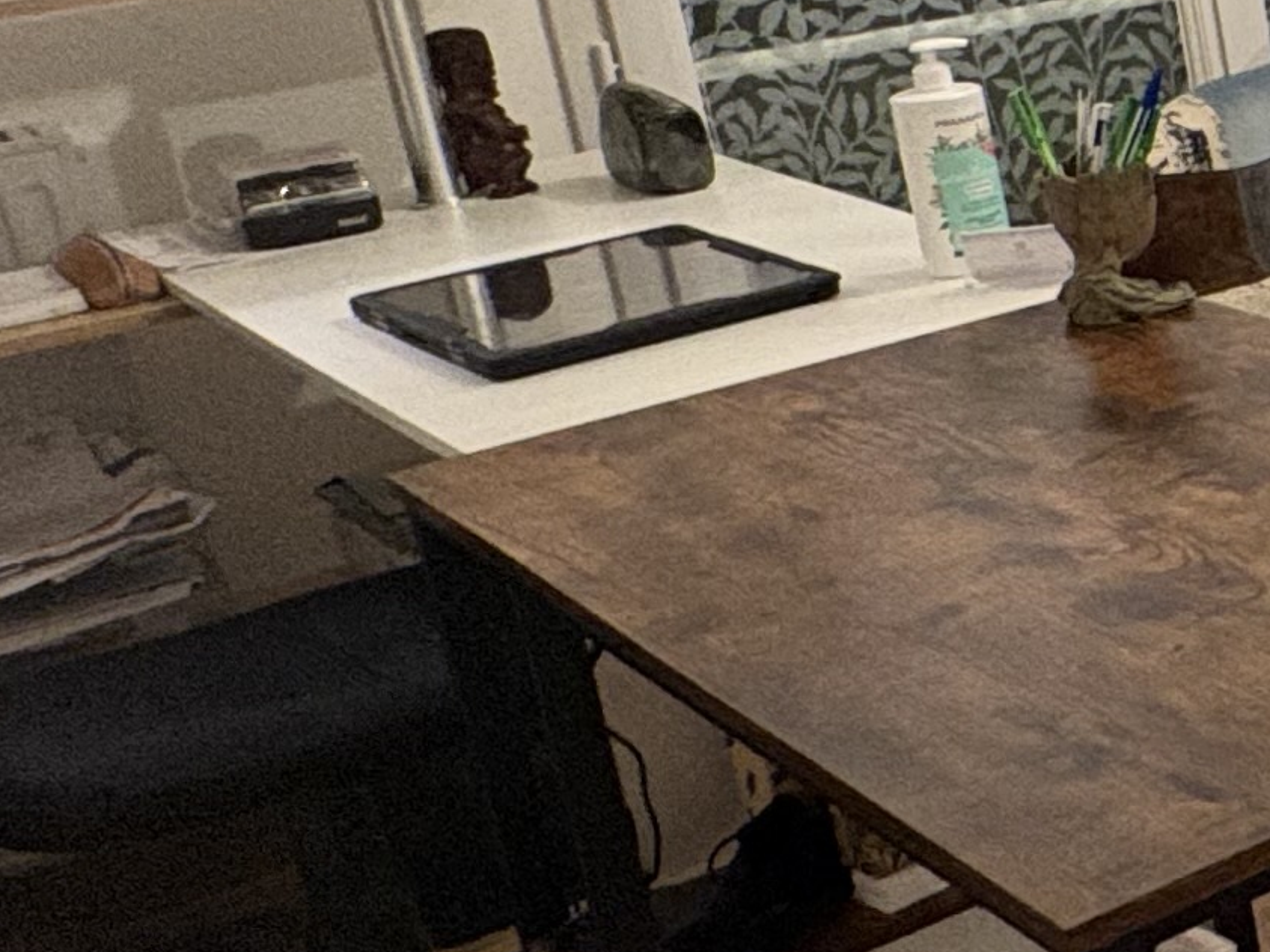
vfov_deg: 21.6
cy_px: 143
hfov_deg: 19.2
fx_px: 2458
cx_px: 2453
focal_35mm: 67
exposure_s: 1/50
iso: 500
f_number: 2.2
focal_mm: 2.22
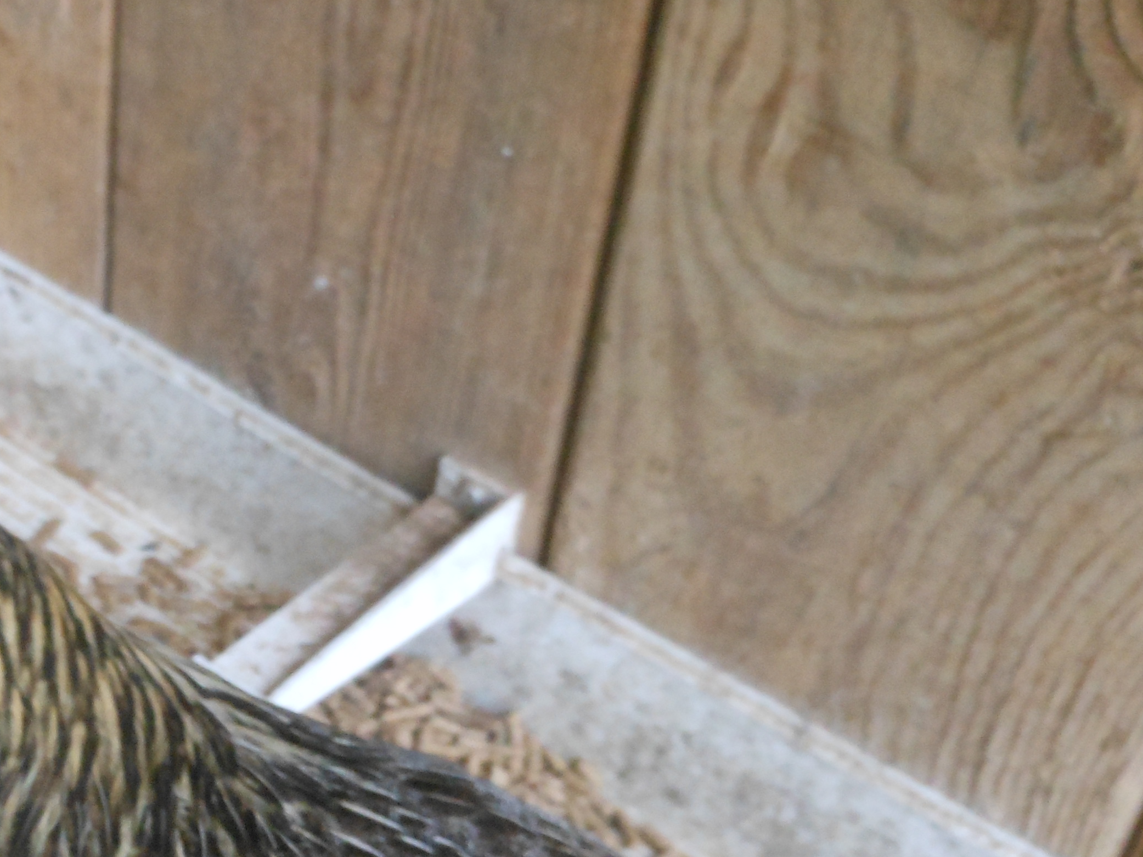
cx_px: 168
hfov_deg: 26.0
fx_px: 2410
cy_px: 627
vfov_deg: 20.0
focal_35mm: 73
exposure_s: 1/125
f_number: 4
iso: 400
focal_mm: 5.9
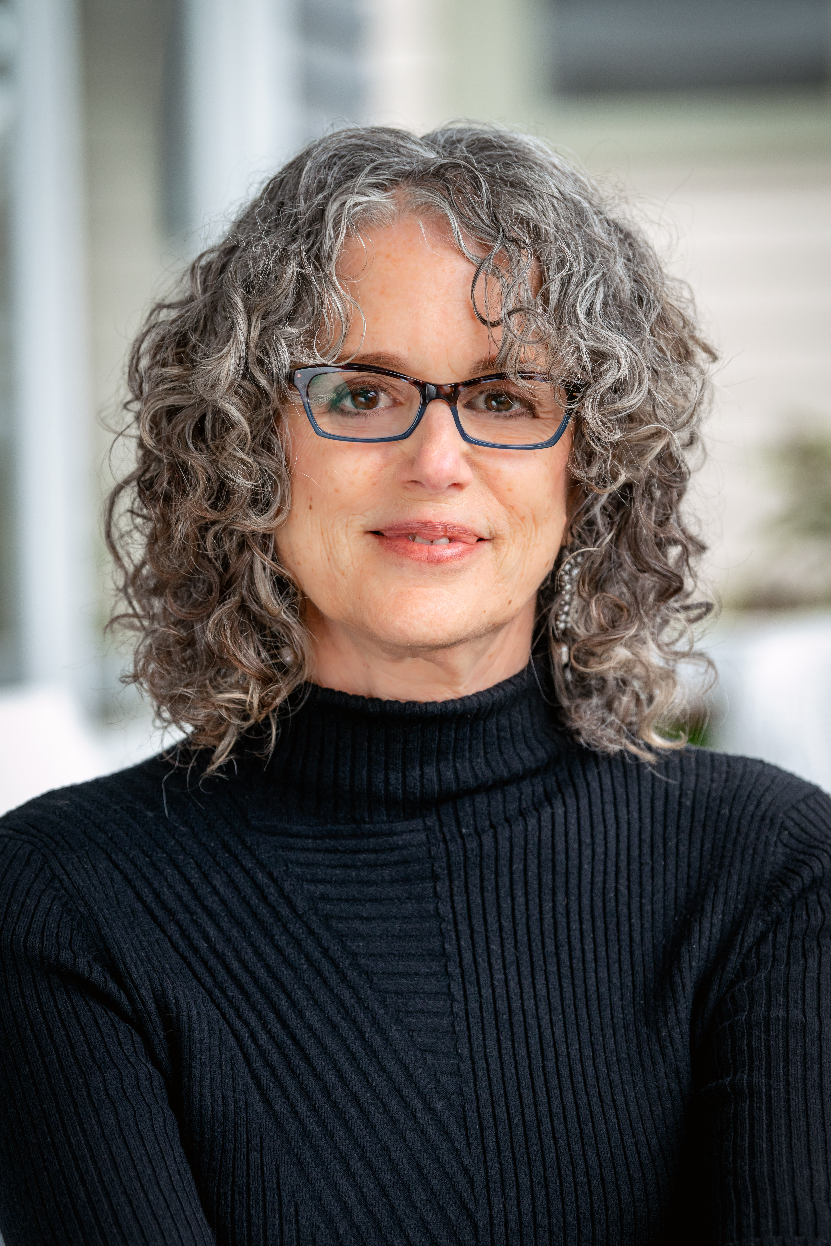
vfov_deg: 13.3
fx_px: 5332
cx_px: 425
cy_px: 602
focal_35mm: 154
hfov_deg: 8.9
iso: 400
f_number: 4
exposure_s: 1/160
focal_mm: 145
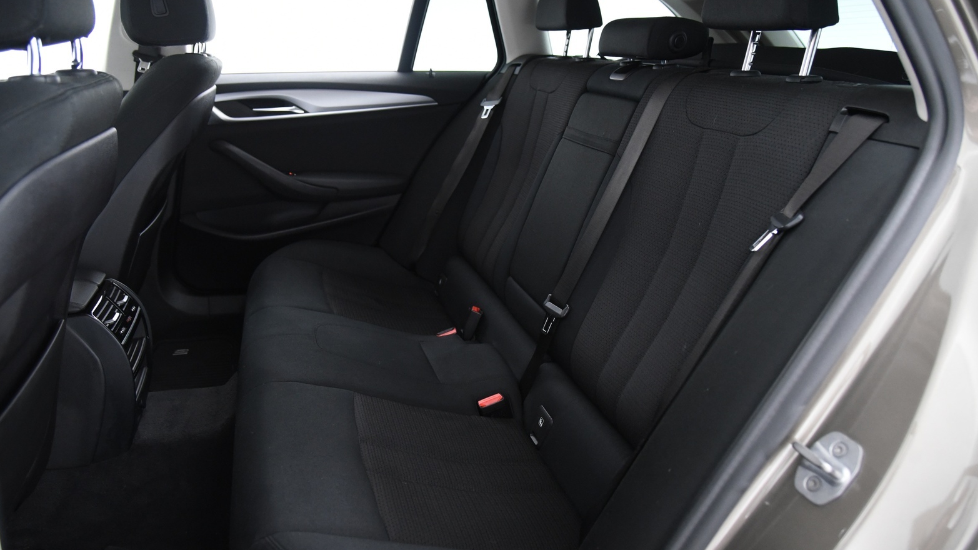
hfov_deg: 71.9
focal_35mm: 26
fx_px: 674
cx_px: 482
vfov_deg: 44.4
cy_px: 276
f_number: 4
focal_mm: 24
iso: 4000
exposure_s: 1/15
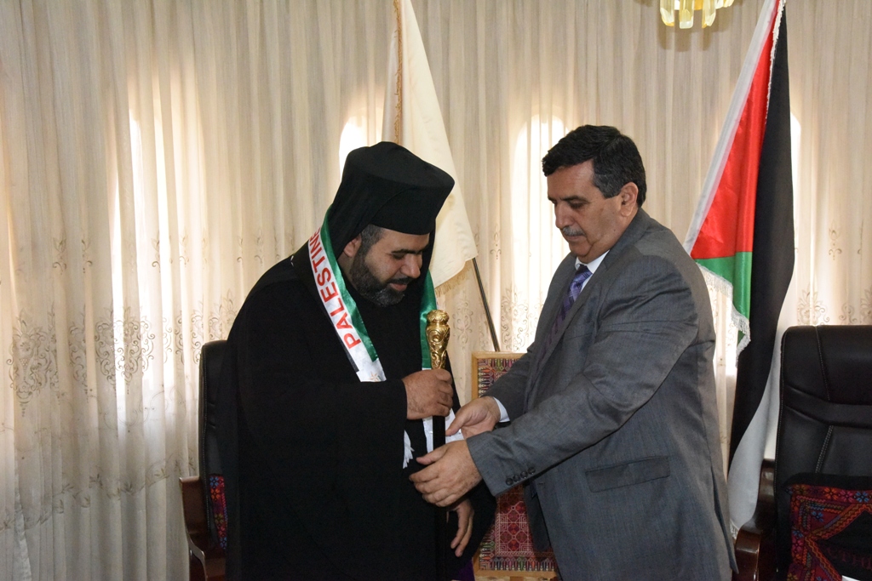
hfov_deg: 48.5
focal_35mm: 40
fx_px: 969
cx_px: 436
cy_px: 290
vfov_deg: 33.4
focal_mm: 40
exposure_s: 1/250
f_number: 11
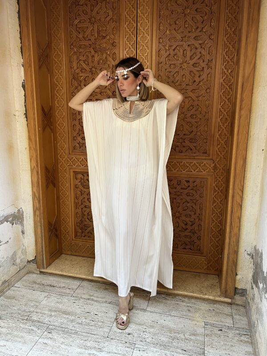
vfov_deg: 67.3
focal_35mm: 26
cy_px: 178
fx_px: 267
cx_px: 134
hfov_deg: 53.1
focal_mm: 5.7
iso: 125
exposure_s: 1/88
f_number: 1.5
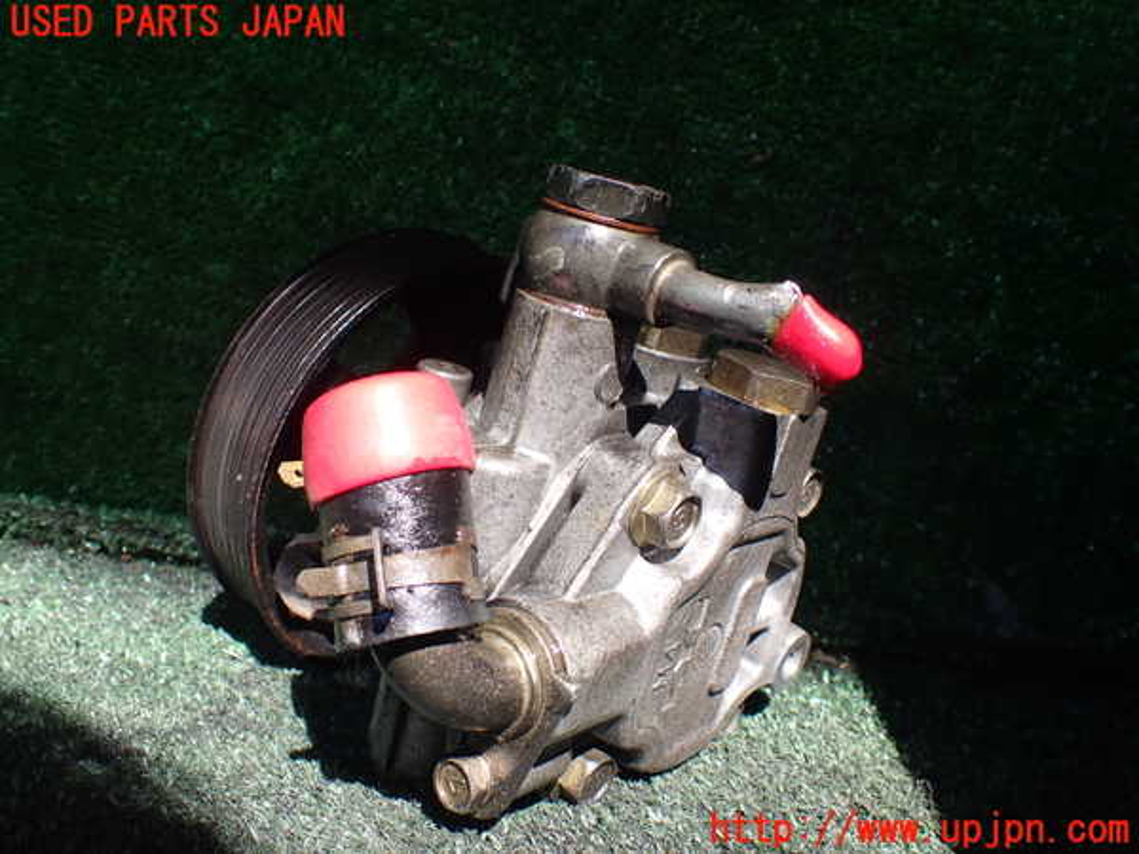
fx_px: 987
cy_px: 427
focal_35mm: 30
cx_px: 570
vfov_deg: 46.8
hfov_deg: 60.0
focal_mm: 5.4
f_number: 3.2
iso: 100
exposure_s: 1/250
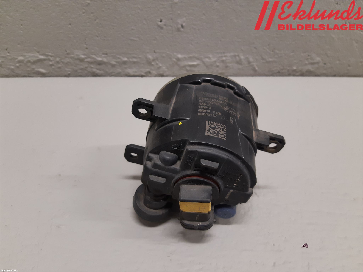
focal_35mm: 26
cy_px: 136
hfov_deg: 67.3
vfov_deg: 53.1
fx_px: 273
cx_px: 182
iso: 160
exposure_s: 1/50
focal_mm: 3.93
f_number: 1.7
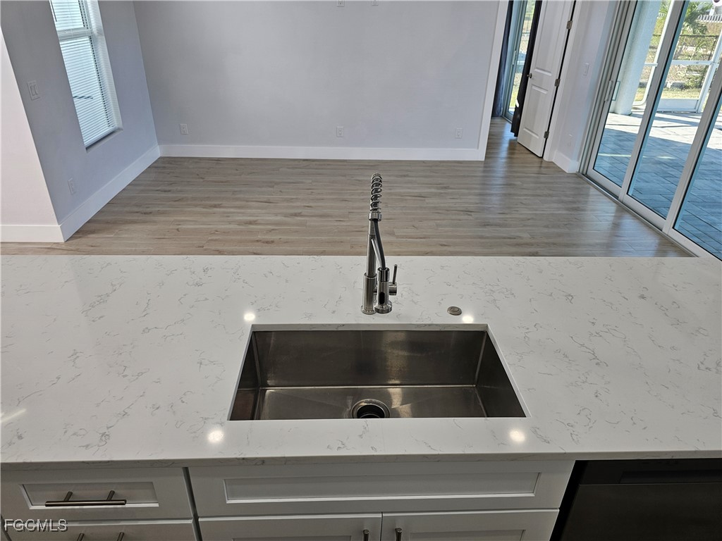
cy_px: 270
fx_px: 480
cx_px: 361
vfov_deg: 58.9
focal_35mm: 23
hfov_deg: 73.9
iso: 50
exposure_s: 1/120
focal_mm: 6.3
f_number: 1.7
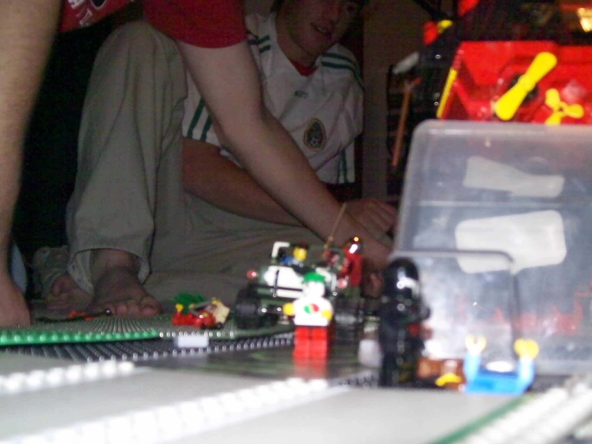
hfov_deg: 42.9
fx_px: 752
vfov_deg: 32.8
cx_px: 316
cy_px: 205
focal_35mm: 44
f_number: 2.7
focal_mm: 6
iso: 200
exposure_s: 1/128
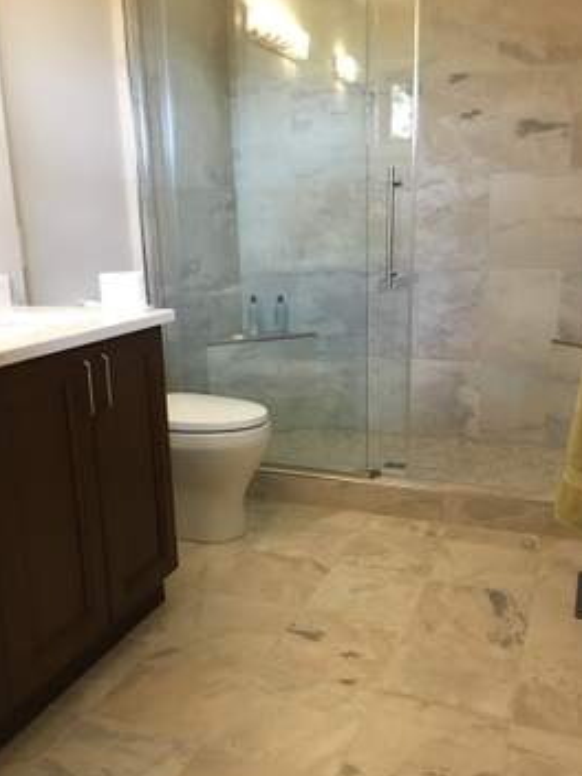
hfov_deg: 42.9
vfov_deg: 55.2
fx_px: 740
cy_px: 430
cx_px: 273
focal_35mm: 33
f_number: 2.2
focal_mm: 4.15
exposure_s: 1/4
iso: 80
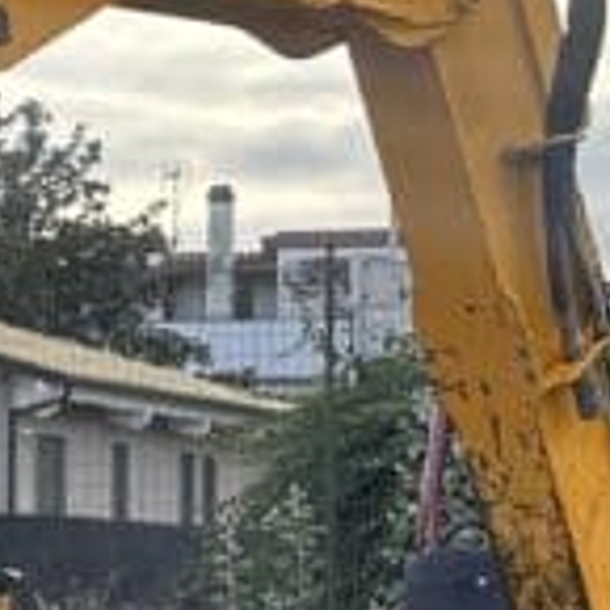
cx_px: -825
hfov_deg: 6.3
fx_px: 5263
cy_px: 705
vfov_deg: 6.6
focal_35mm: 264
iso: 64
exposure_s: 1/672
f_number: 1.78
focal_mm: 6.86
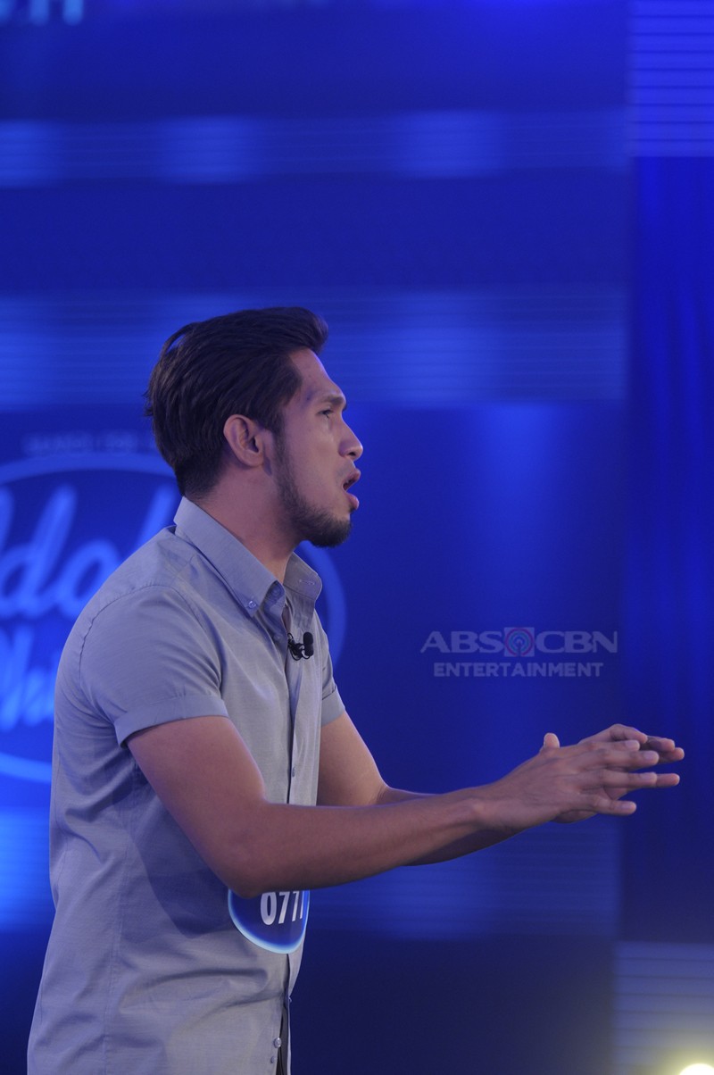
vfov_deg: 10.2
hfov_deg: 6.8
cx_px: 357
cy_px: 538
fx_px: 6038
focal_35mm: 202
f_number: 2.8
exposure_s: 1/80
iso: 400
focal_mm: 135
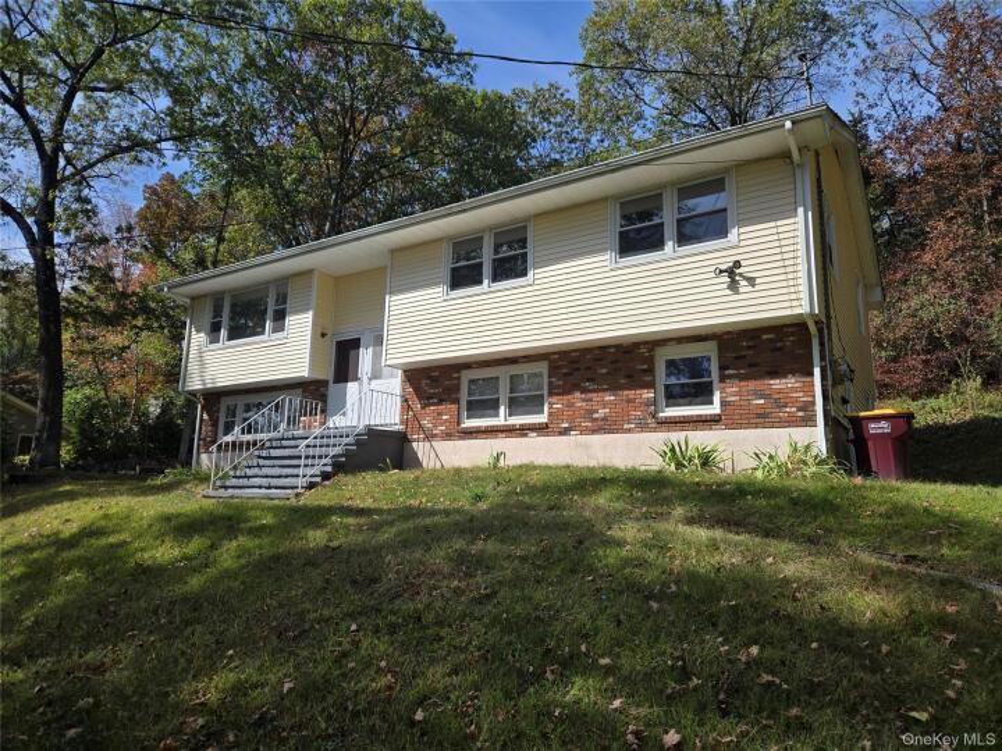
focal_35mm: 23
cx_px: 501
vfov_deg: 58.9
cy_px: 376
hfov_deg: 73.9
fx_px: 666
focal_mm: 5.4
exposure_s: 1/2921
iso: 50
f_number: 1.8
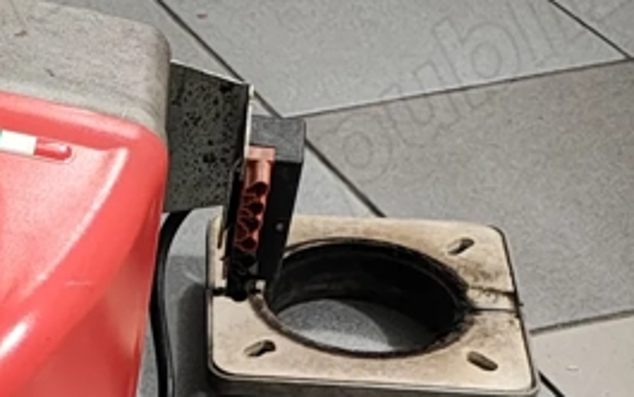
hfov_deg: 18.7
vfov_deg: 12.3
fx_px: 1729
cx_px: -270
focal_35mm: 100
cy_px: 651
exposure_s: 1/30
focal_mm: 5.89
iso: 1469
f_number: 1.4
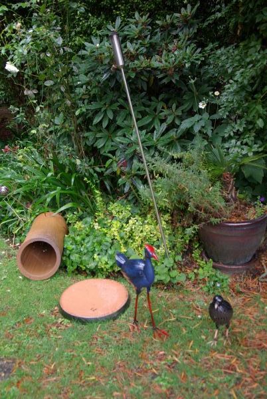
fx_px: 382
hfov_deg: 38.5
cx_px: 134
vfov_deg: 55.0
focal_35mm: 34
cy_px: 200
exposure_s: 1/90
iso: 400
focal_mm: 23
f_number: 4
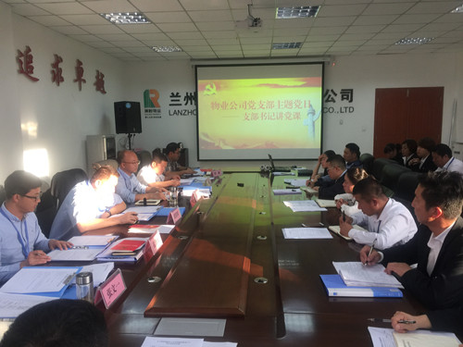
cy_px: 174
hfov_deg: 61.7
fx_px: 388
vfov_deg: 48.2
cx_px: 232
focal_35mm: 29
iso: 40
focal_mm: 4.15
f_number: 2.2
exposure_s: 1/33
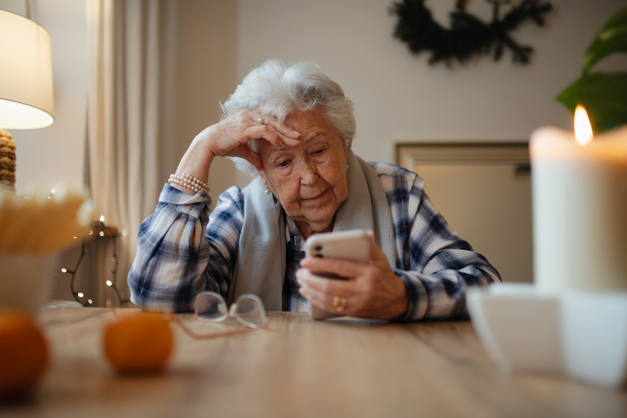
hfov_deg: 54.4
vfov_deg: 37.9
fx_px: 610
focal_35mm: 35
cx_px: 314
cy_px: 209
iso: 250
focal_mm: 35
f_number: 1.6
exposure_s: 1/125
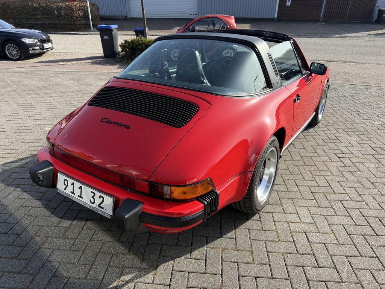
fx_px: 267
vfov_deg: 56.8
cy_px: 144
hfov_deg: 71.6
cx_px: 192
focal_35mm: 24
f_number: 1.78
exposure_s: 1/2299
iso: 100
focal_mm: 6.76
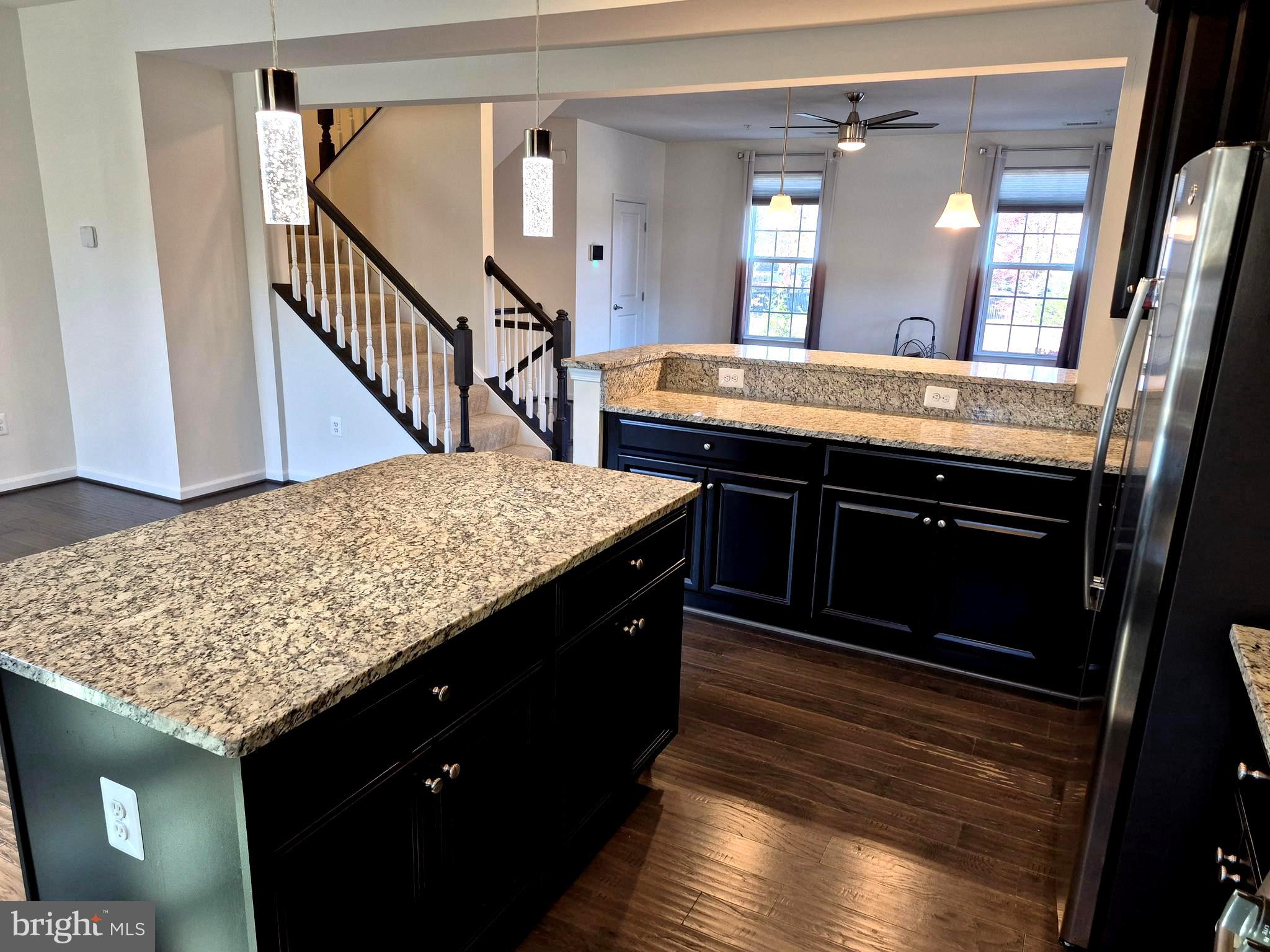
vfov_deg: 58.9
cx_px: 635
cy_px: 476
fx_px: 844
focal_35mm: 23
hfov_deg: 73.9
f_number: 1.8
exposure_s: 1/120
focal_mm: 5.4
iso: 125
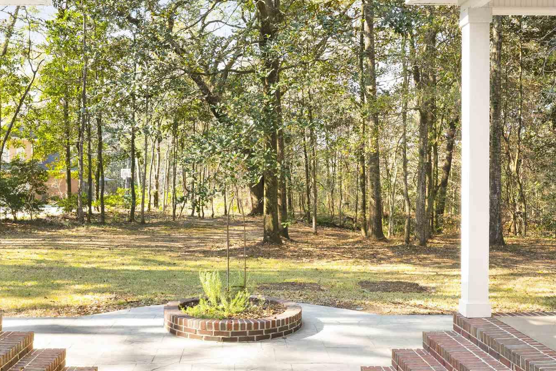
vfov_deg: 34.2
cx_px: 244
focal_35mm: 39
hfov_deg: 49.4
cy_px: 165
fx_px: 602
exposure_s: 1/60
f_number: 11
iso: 400
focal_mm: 17
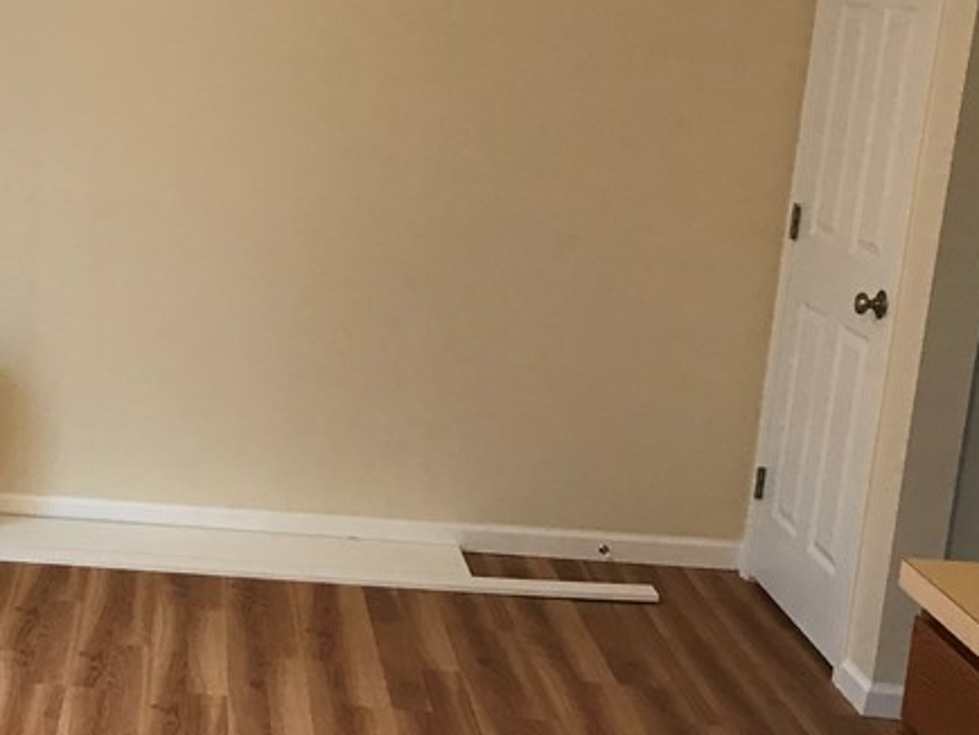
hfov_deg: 27.8
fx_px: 1868
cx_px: 18
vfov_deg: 22.2
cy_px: 462
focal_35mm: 66
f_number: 1.8
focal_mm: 3.99
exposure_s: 1/15
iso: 40
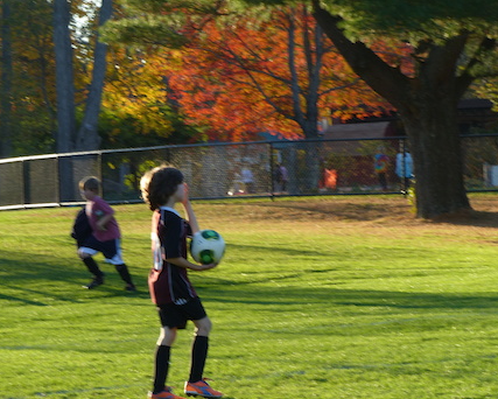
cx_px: 236
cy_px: 202
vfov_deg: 6.1
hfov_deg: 7.7
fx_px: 3716
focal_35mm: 252
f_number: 4
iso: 100
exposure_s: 1/250
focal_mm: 37.3
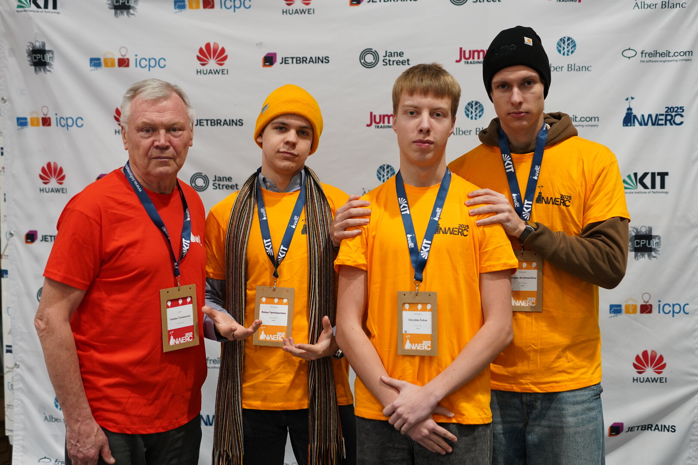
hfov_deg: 39.6
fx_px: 969
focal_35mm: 50
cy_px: 232
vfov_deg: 27.0
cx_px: 349
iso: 640
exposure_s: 1/125
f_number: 2
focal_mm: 50
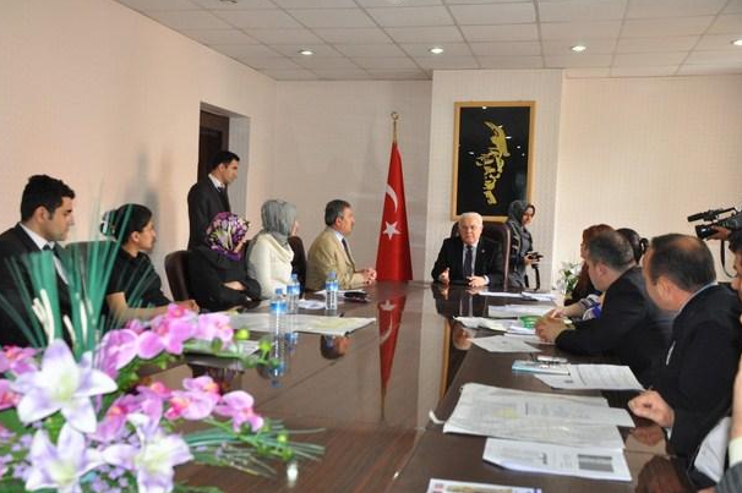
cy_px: 256
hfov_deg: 50.7
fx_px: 783
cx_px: 355
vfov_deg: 35.0
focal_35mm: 38
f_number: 3.8
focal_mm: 24
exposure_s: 1/60
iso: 800
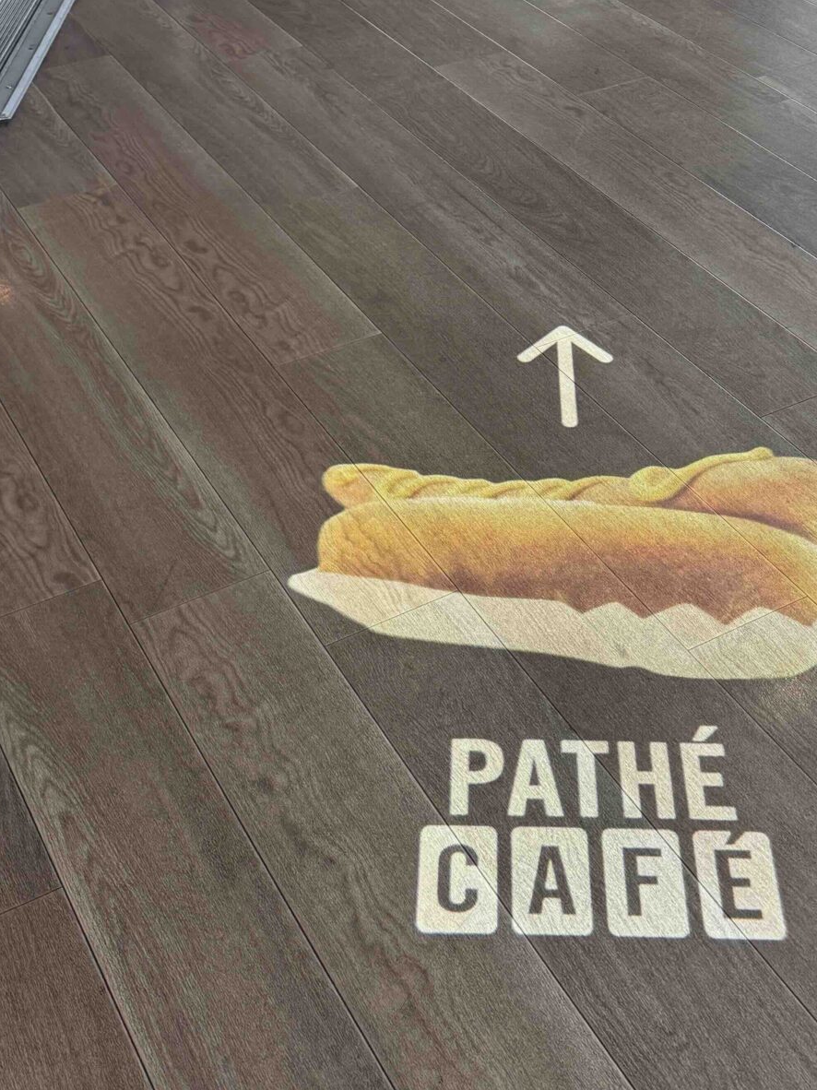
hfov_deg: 28.0
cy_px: 176
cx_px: 492
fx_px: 1637
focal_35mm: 52
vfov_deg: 35.3
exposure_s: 1/90
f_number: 1.78
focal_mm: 6.76
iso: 200
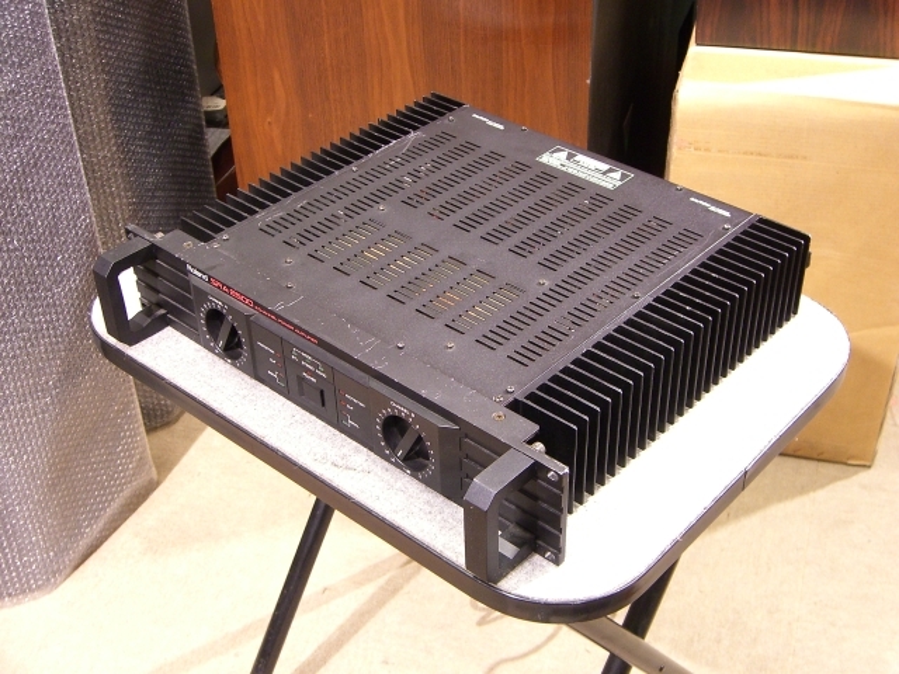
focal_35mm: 46
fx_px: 1195
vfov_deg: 31.5
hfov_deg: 41.2
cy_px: 337
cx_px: 450
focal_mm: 9.5
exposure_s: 1/10
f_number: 3.1
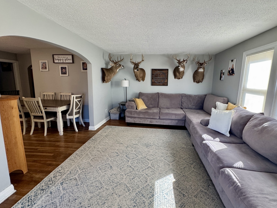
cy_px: 103
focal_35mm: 17
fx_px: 136
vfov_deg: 74.7
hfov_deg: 90.9
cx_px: 146
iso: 250
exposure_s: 1/120
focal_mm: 2.22
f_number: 2.2
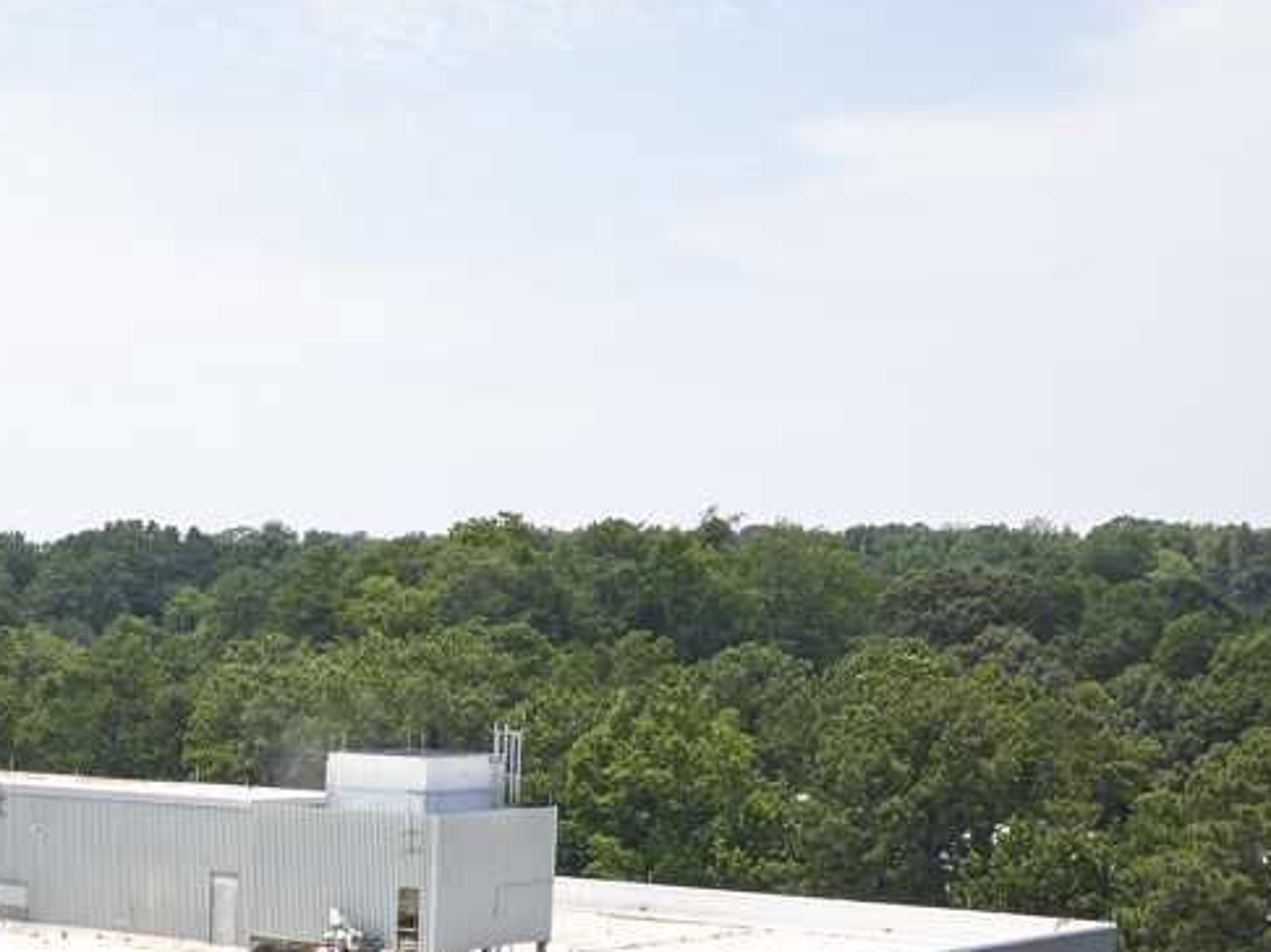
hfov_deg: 23.8
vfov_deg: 17.4
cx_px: 50
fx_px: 2899
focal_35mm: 79
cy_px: 1282
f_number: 4
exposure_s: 1/80
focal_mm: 12.29
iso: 200
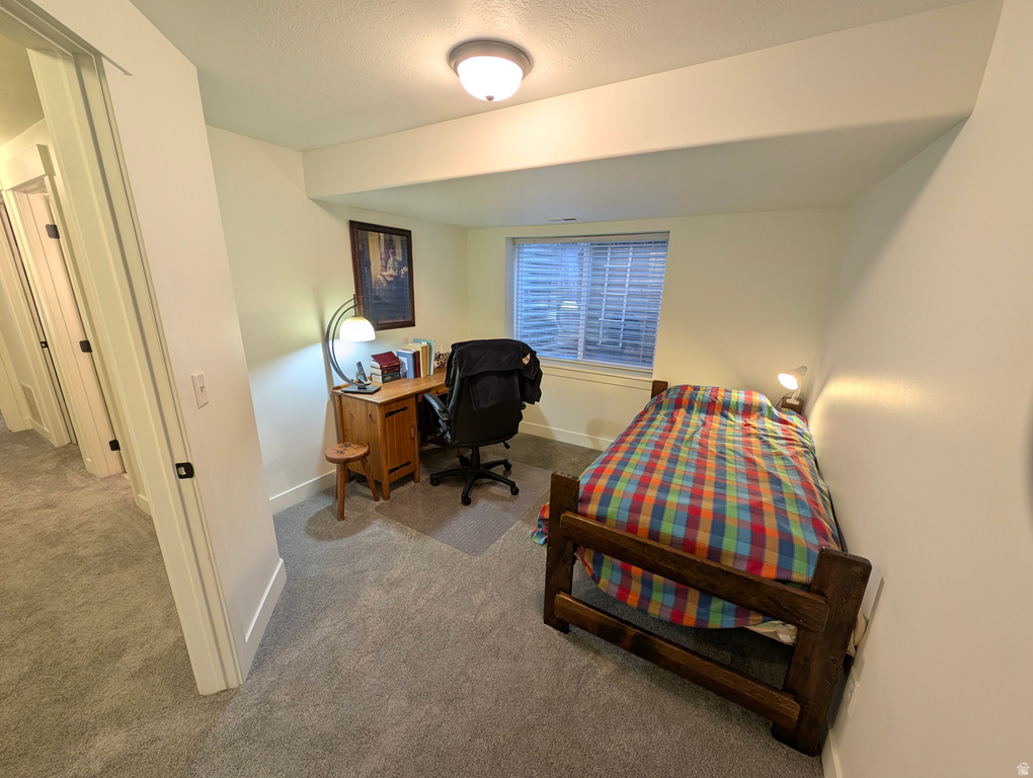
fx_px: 359
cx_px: 516
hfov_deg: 110.5
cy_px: 389
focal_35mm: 12
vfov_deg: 94.6
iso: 44
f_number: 1.95
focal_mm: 2.23
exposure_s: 1/24
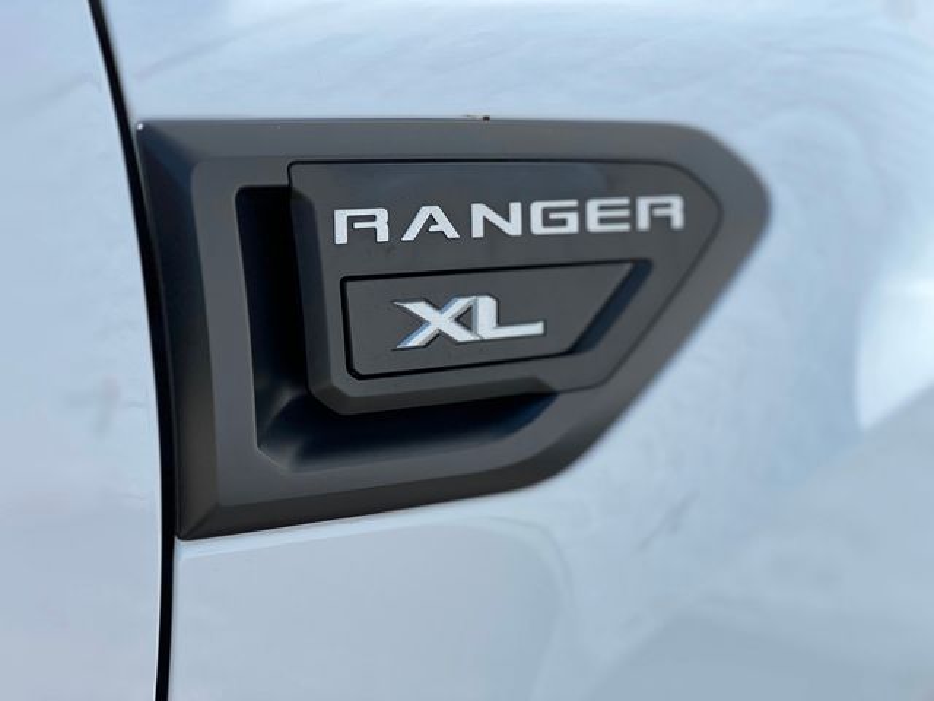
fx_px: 2078
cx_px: 467
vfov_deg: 19.1
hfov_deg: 25.3
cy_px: 350
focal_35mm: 77
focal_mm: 9
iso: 32
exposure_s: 1/412
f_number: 2.8
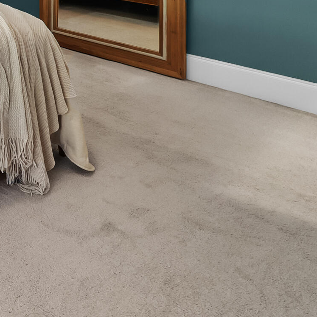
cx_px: -215
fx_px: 425
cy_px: -103
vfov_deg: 31.0
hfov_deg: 24.6
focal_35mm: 41
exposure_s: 1/2.5
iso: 800
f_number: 7.1
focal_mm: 12
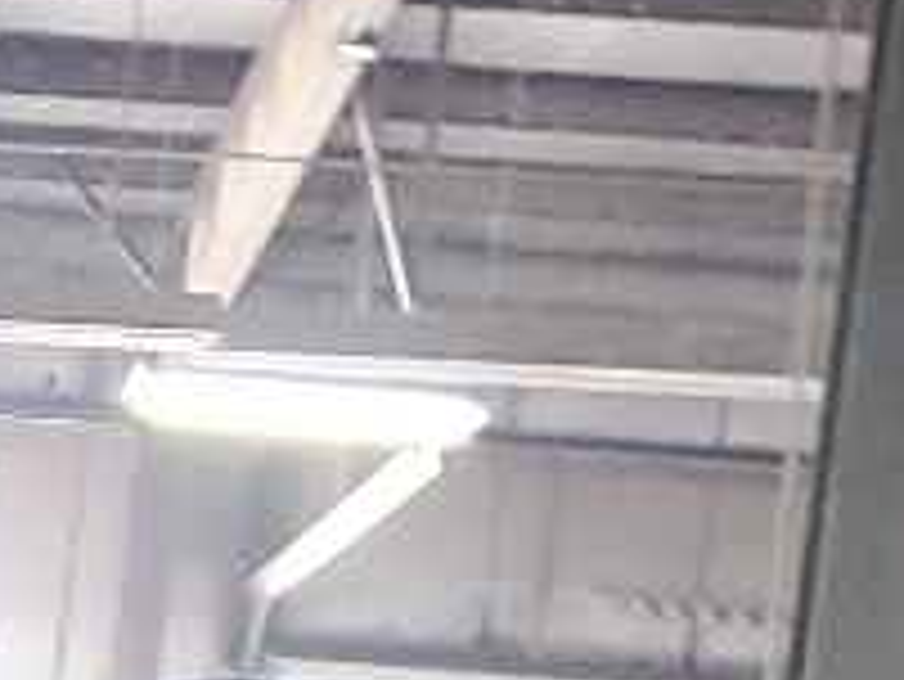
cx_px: -922
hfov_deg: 9.0
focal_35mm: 207
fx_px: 5409
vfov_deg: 6.3
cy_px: 2418
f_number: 1.5
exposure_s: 1/40
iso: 287
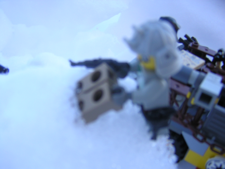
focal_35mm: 36
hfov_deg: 51.4
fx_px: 234
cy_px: 84
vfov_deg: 39.7
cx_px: 112
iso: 100
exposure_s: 1/179
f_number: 2.6
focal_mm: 4.7
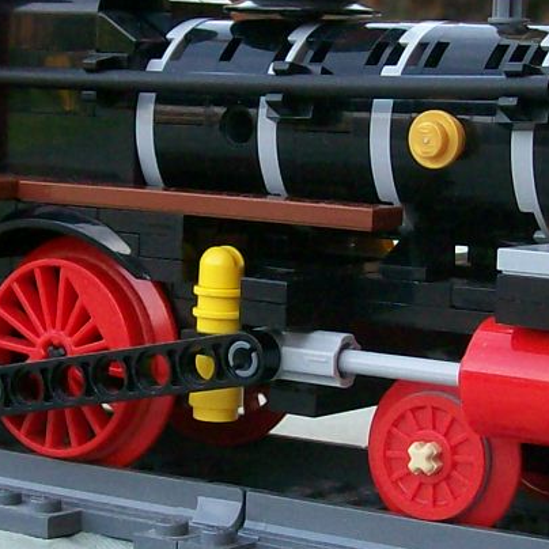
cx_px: 227
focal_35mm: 126
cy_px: 258
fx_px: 2261
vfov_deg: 13.8
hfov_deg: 13.8
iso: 80
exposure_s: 1/255
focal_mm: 6
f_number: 2.7
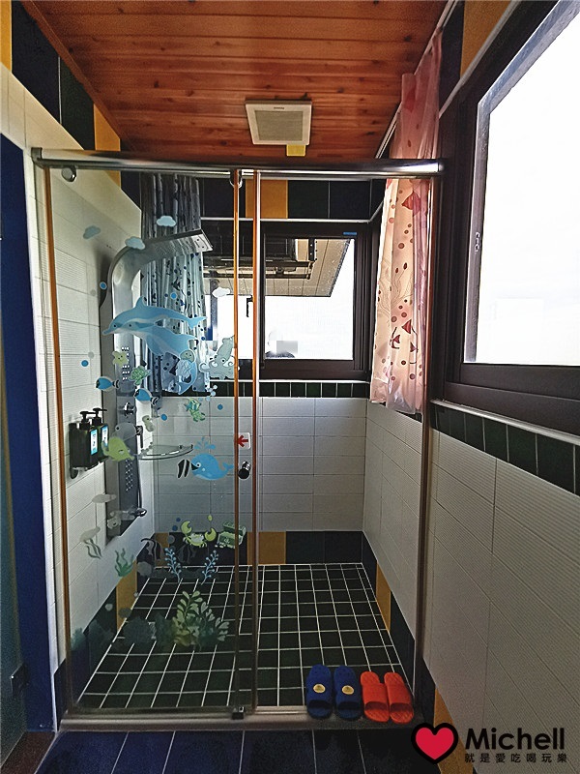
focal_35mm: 16
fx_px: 357
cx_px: 290
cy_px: 387
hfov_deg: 78.1
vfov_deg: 94.5
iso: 50
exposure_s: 1/272
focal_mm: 2.35
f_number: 2.2
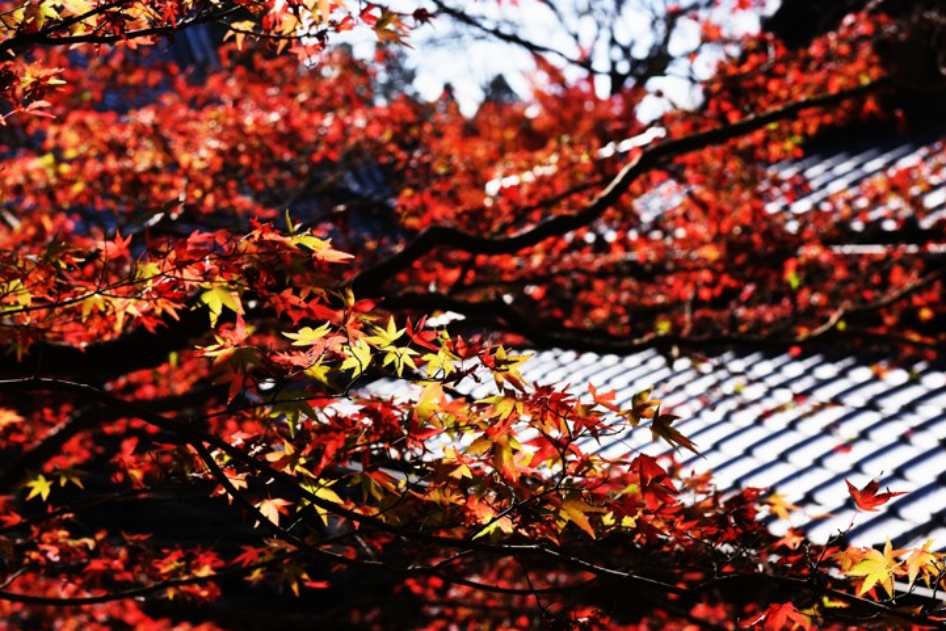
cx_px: 386
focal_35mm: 71
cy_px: 316
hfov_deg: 28.4
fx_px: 1866
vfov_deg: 19.2
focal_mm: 50
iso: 200
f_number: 5.6
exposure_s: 1/500
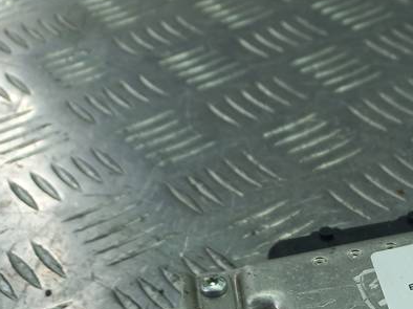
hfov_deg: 27.2
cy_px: 357
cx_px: 463
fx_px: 775
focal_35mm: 65
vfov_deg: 21.2
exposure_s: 1/50
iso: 40
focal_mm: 4.6
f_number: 1.8
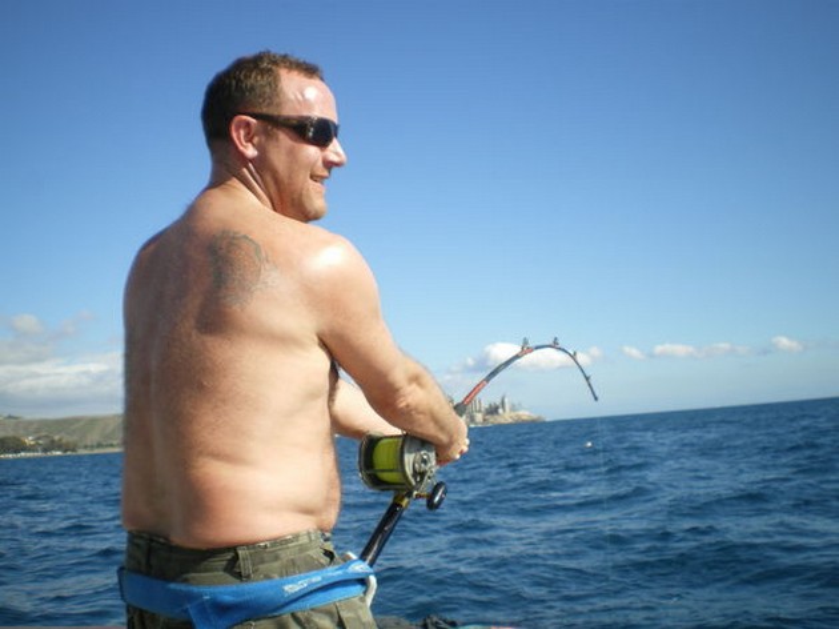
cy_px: 314
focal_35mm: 36
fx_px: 872
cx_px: 420
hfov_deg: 51.4
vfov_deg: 39.6
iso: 50
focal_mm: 6.3
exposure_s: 1/400
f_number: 4.6
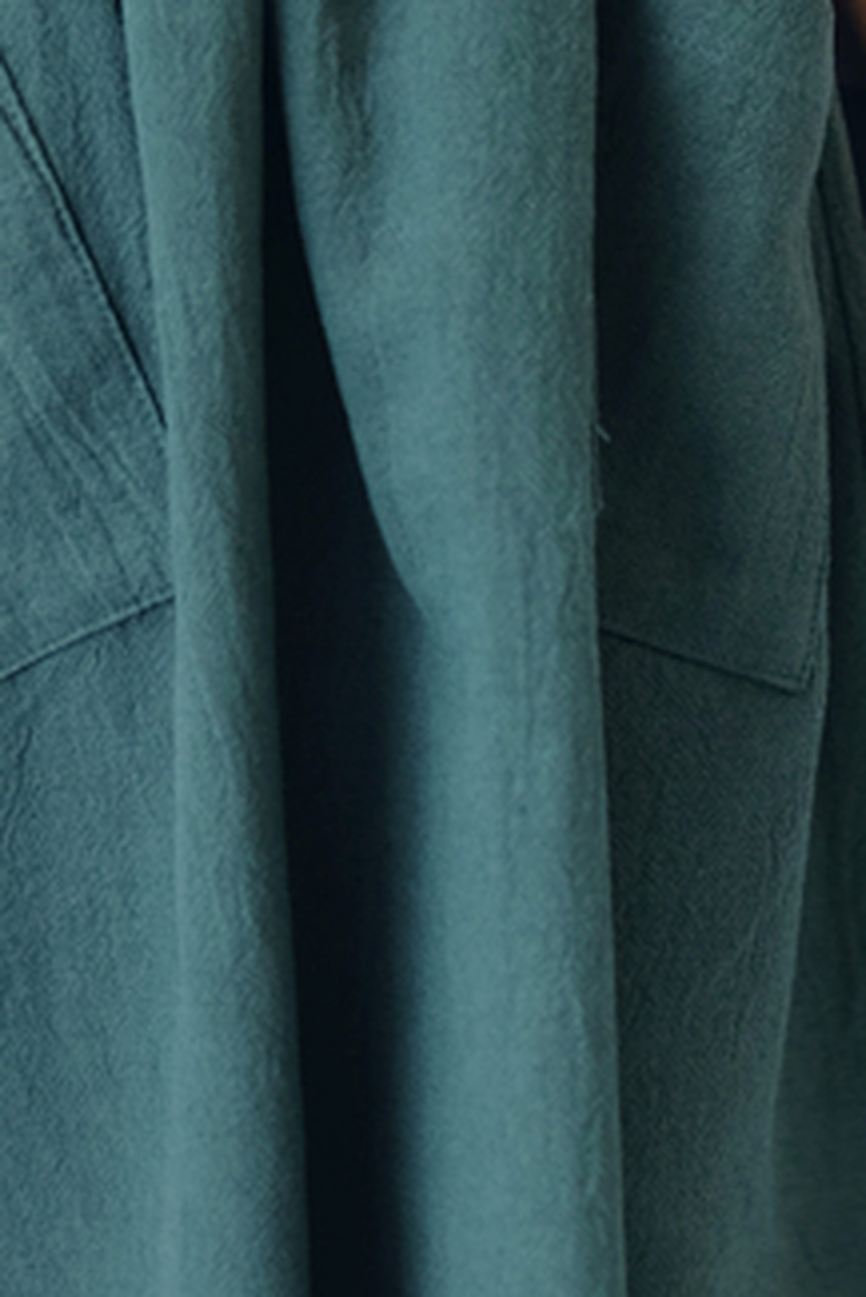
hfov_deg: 11.3
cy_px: 852
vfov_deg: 16.9
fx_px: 4361
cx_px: 351
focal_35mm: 121
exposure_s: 1/60
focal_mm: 23
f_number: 1.4
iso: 250
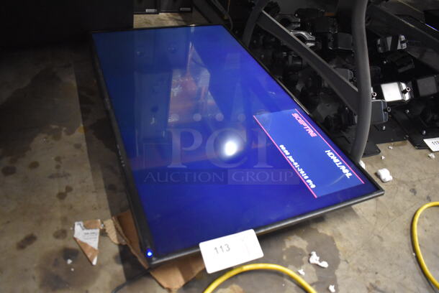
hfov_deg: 67.3
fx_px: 330
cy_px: 146
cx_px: 220
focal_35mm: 27
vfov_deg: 48.0
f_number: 3.5
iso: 3200
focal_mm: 18
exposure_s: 1/30
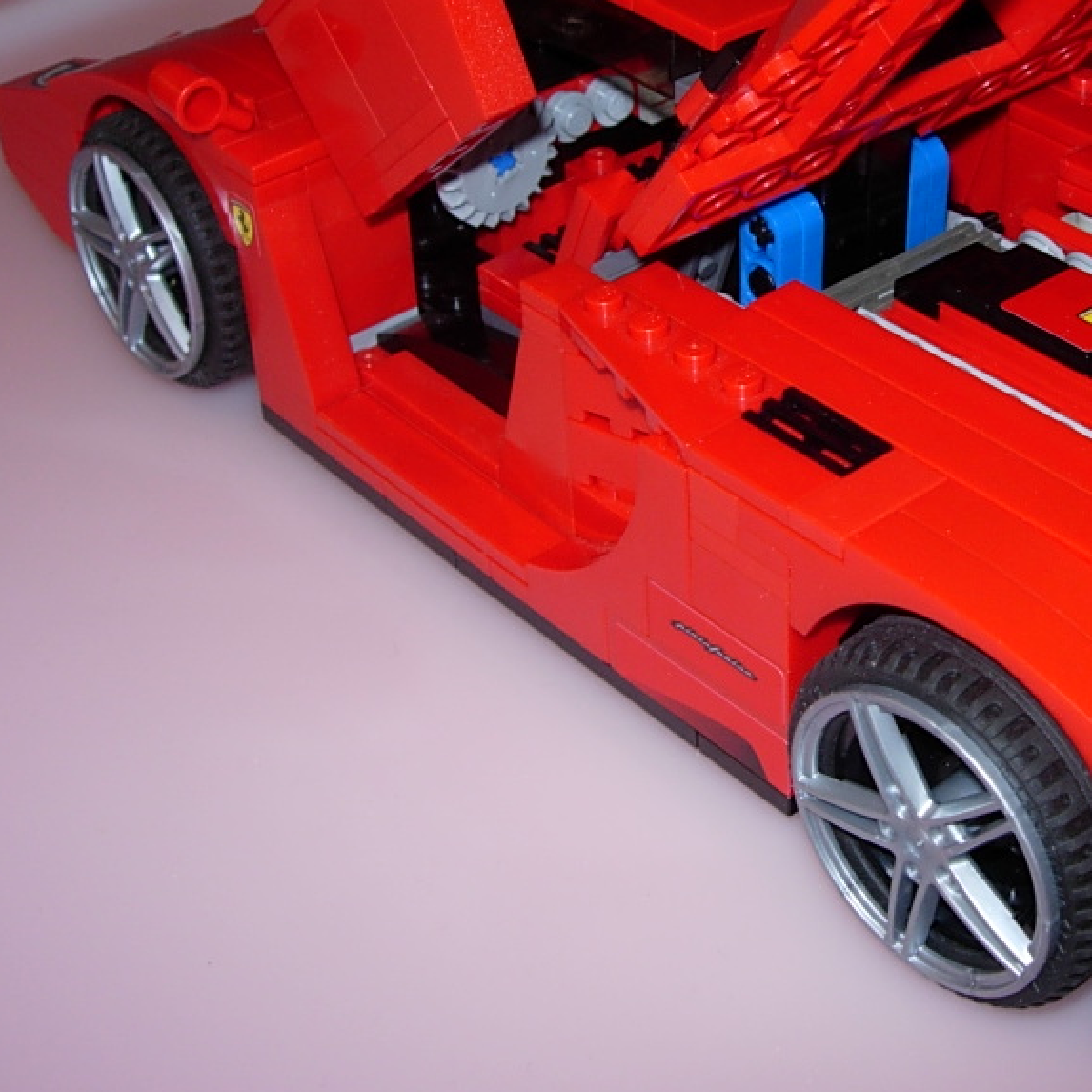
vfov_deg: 28.5
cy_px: 419
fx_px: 2141
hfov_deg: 27.8
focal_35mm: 60
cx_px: 924
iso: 79
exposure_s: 1/64
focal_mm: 7.8
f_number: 4.8
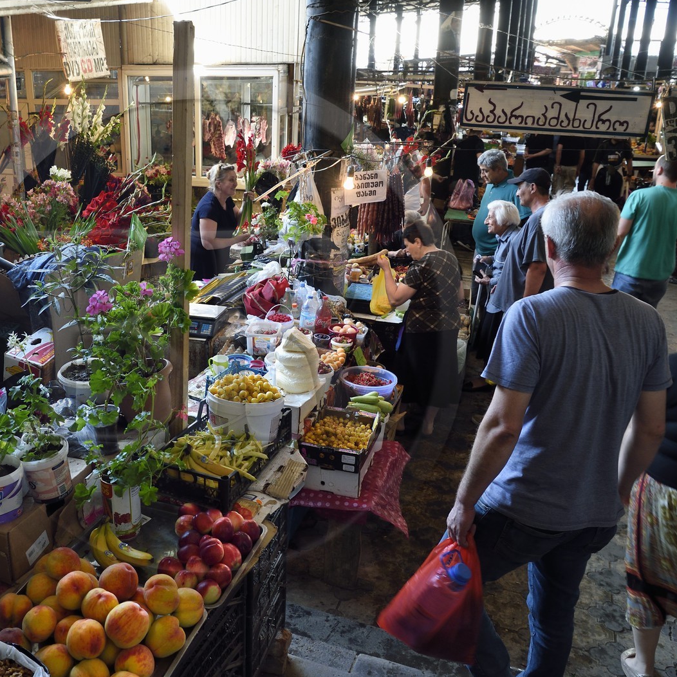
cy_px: 337
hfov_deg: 51.1
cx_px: 201
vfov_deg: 52.5
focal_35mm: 31
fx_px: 686
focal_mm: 24
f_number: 6.3
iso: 800
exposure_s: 1/30
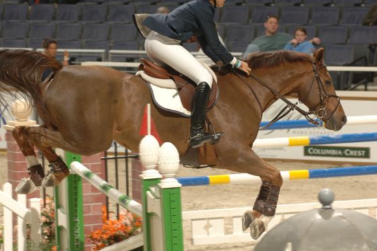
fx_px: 2723
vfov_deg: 5.3
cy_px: 119
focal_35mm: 260
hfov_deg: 7.9
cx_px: 171
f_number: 5.6
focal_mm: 150
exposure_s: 1/250
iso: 320
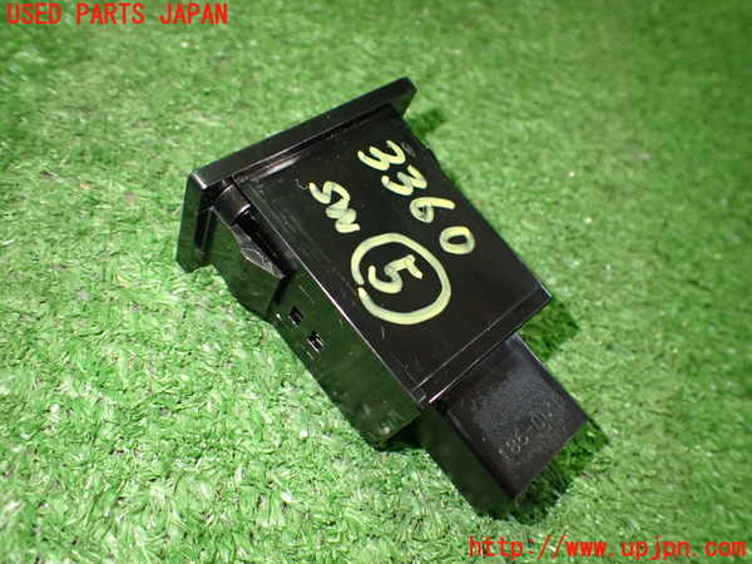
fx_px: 652
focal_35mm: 30
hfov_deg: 60.0
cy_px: 282
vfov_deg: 46.8
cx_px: 376
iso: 800
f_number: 2.3
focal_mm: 5.4
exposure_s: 1/80
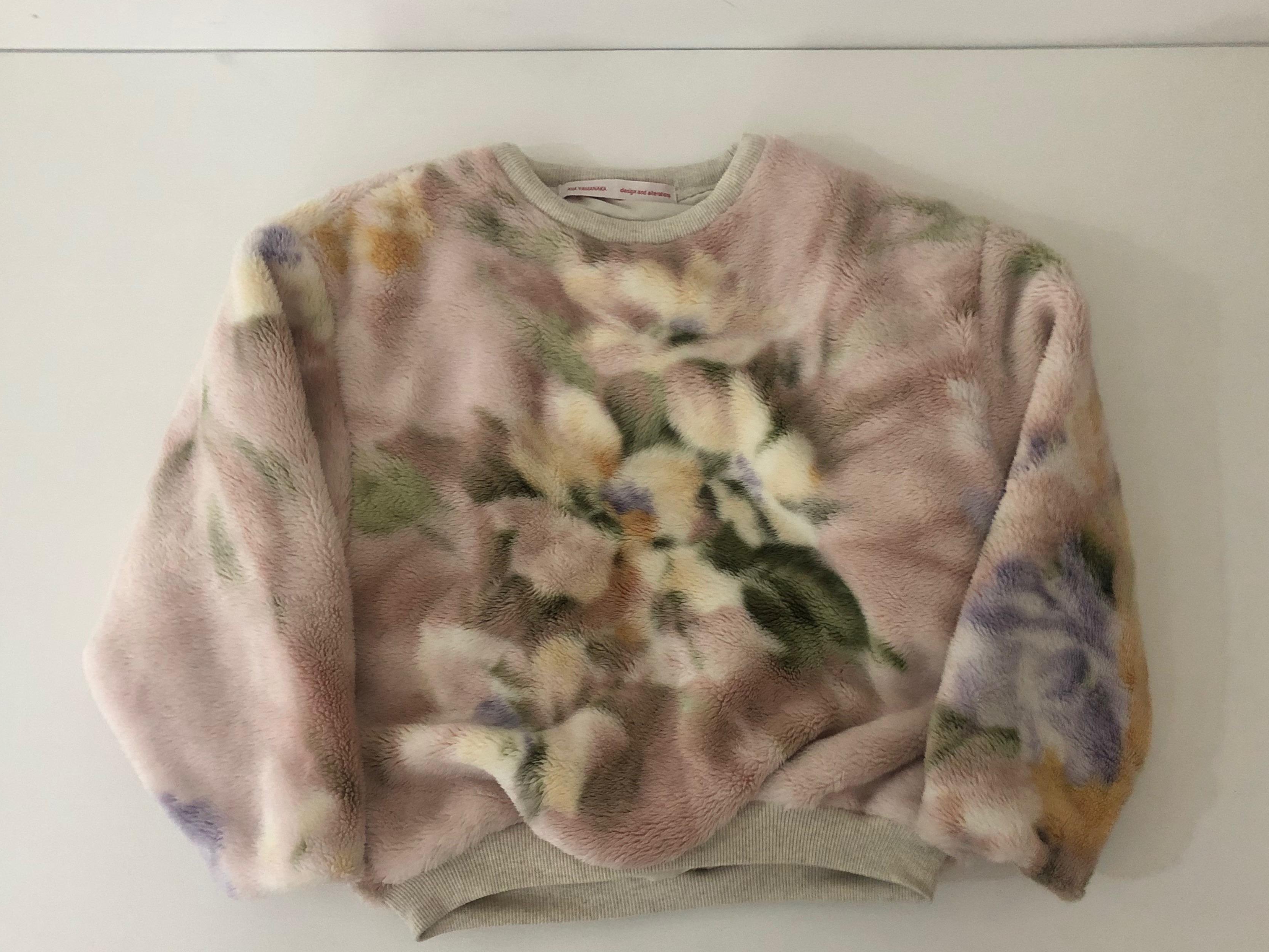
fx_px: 1246
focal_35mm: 34
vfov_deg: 41.7
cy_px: 545
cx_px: 644
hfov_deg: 54.0
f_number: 1.8
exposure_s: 1/15
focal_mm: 3.99
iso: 64
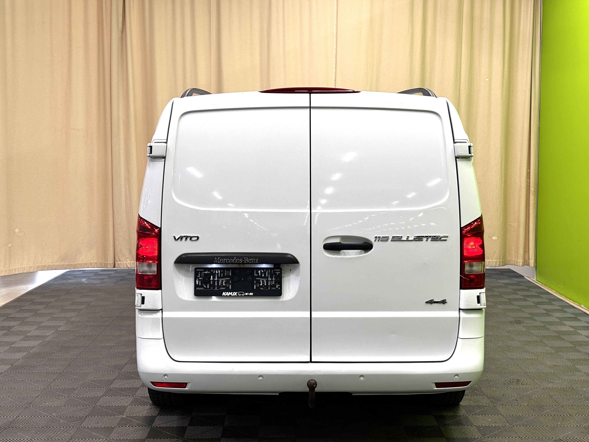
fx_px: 885
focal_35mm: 52
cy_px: 221
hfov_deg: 36.8
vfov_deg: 28.0
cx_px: 294
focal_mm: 5.96
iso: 50
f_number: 1.6
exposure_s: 1/100
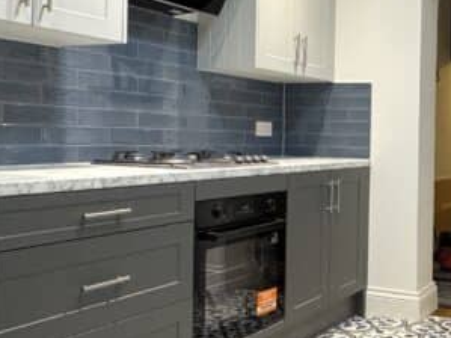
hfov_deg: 36.5
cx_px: 428
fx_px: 625
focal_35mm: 48
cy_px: 152
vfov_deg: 30.2
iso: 320
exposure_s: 1/100
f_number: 2.2
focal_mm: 2.22
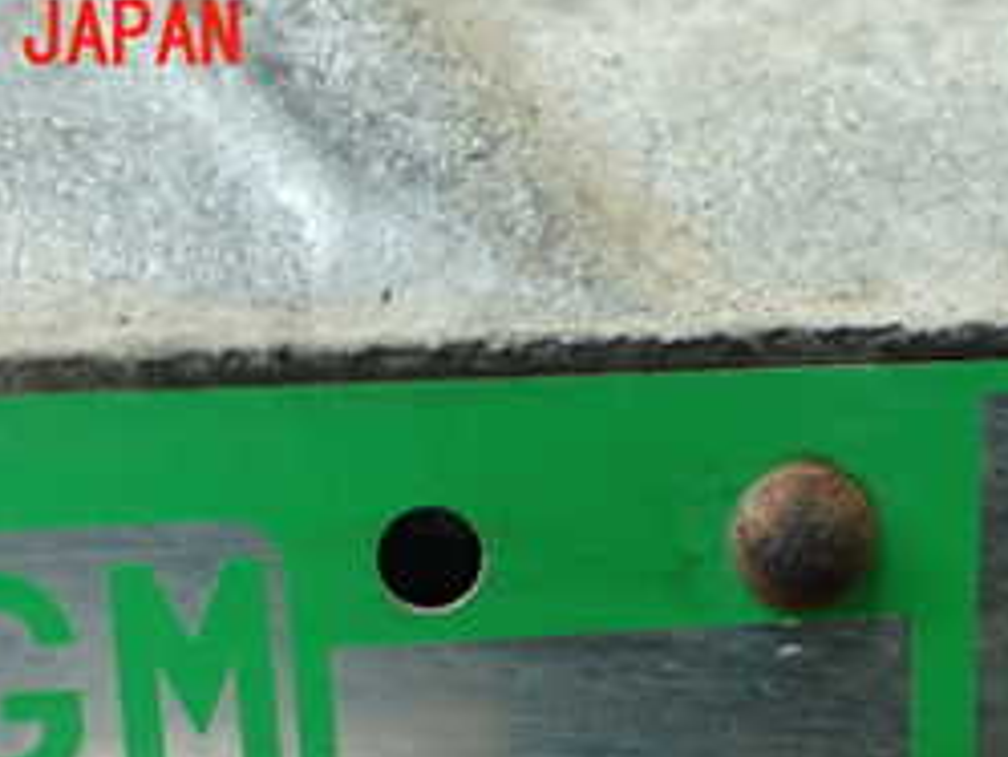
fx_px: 2243
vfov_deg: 18.2
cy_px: 899
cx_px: 721
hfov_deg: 25.1
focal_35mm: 77
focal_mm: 5.79
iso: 320
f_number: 2.4
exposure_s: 1/30
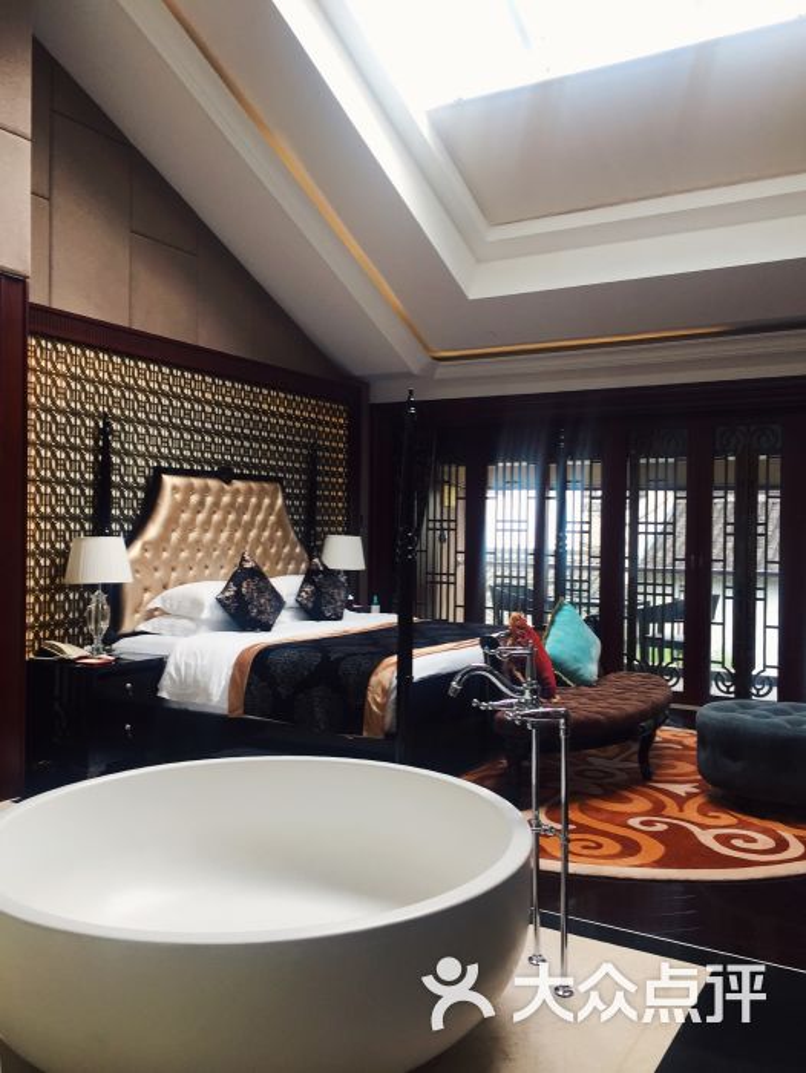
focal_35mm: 29
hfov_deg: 48.3
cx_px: 403
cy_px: 536
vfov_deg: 61.6
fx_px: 899
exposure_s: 1/50
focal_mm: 4.15
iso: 40
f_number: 2.2
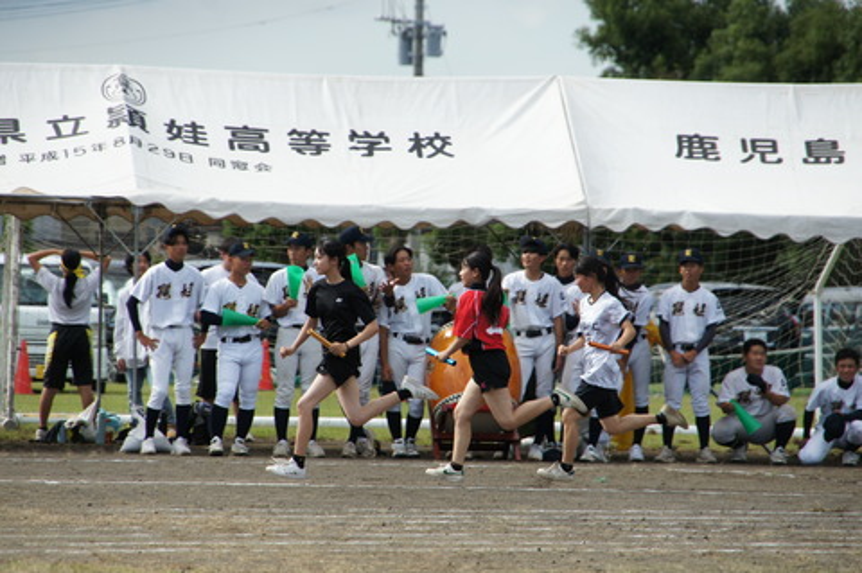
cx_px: 431
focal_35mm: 300
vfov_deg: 4.6
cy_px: 286
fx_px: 7176
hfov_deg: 6.9
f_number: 7.1
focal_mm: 200
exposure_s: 1/400
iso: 200
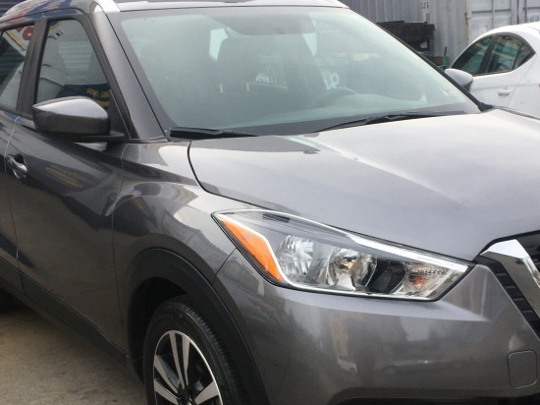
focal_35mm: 54
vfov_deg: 26.9
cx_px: 328
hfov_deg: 35.4
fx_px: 842
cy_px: 257
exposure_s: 1/534
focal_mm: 4.15
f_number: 2.2
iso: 25
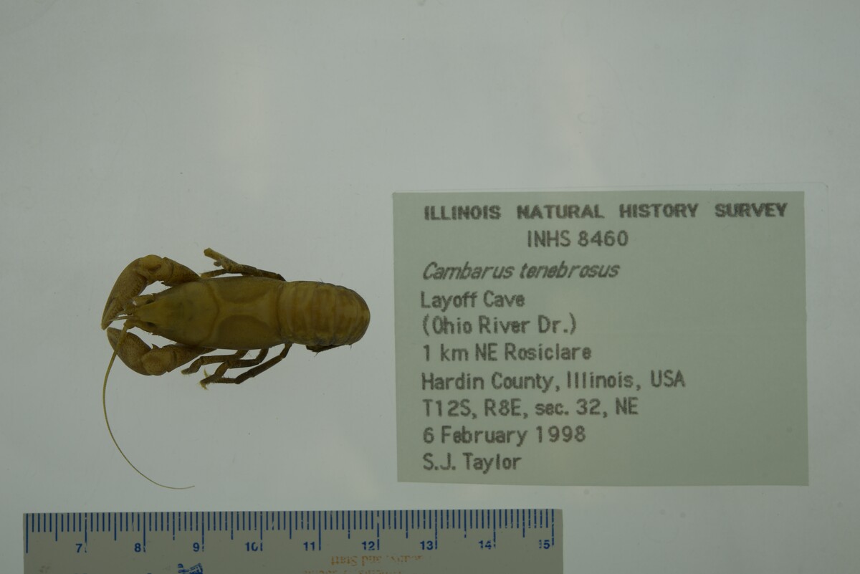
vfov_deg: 22.6
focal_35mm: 60
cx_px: 430
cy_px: 287
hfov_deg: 33.4
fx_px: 1434
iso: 50
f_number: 9
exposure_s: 1/100
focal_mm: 60
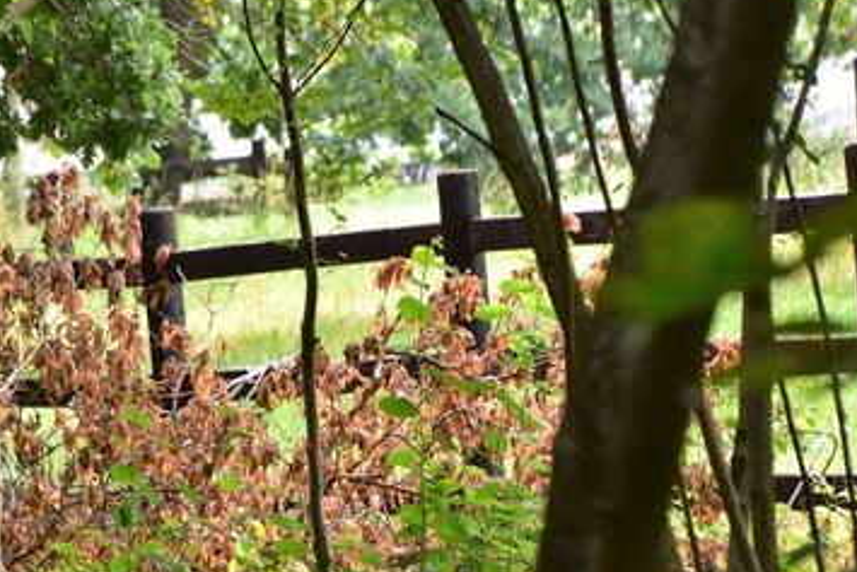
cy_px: 446
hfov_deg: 5.6
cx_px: 179
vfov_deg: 3.7
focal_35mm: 368
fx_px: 8760
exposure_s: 1/50
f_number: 10
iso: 400
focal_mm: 145
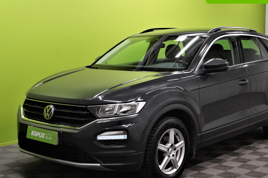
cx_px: 158
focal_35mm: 60
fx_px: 447
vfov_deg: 22.6
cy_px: 86
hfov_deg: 33.3
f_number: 7.1
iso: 320
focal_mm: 28
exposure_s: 1/20
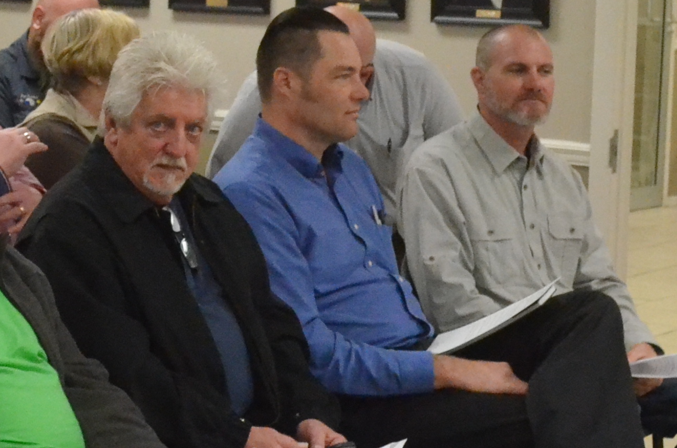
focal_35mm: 126
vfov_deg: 10.8
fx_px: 2365
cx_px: -94
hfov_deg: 15.8
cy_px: 61
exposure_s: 1/320
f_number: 5
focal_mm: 22
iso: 5000
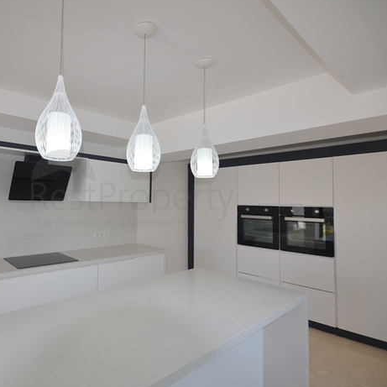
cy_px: 190
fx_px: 253
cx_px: 133
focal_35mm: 20
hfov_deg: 72.9
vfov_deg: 74.8
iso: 400
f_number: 7.1
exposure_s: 1/160
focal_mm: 10
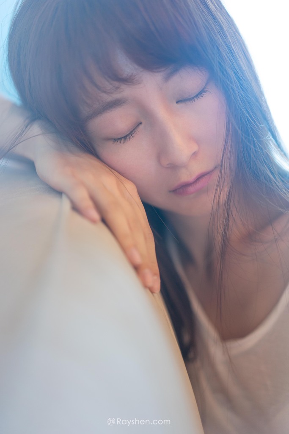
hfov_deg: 24.6
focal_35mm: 55
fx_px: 662
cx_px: 144
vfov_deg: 36.2
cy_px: 217
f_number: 1.8
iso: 400
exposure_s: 1/100
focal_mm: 55
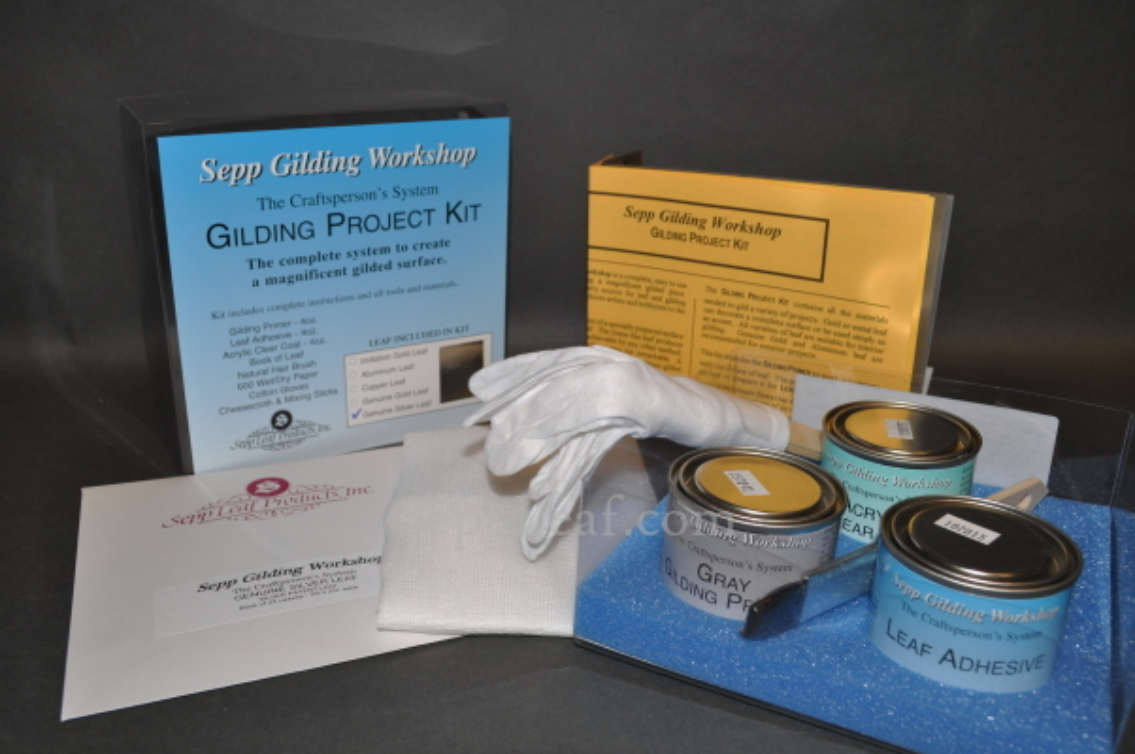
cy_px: 377
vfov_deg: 39.9
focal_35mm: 33
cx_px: 568
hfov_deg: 57.3
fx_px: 1039
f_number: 9
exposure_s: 1/125
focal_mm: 22
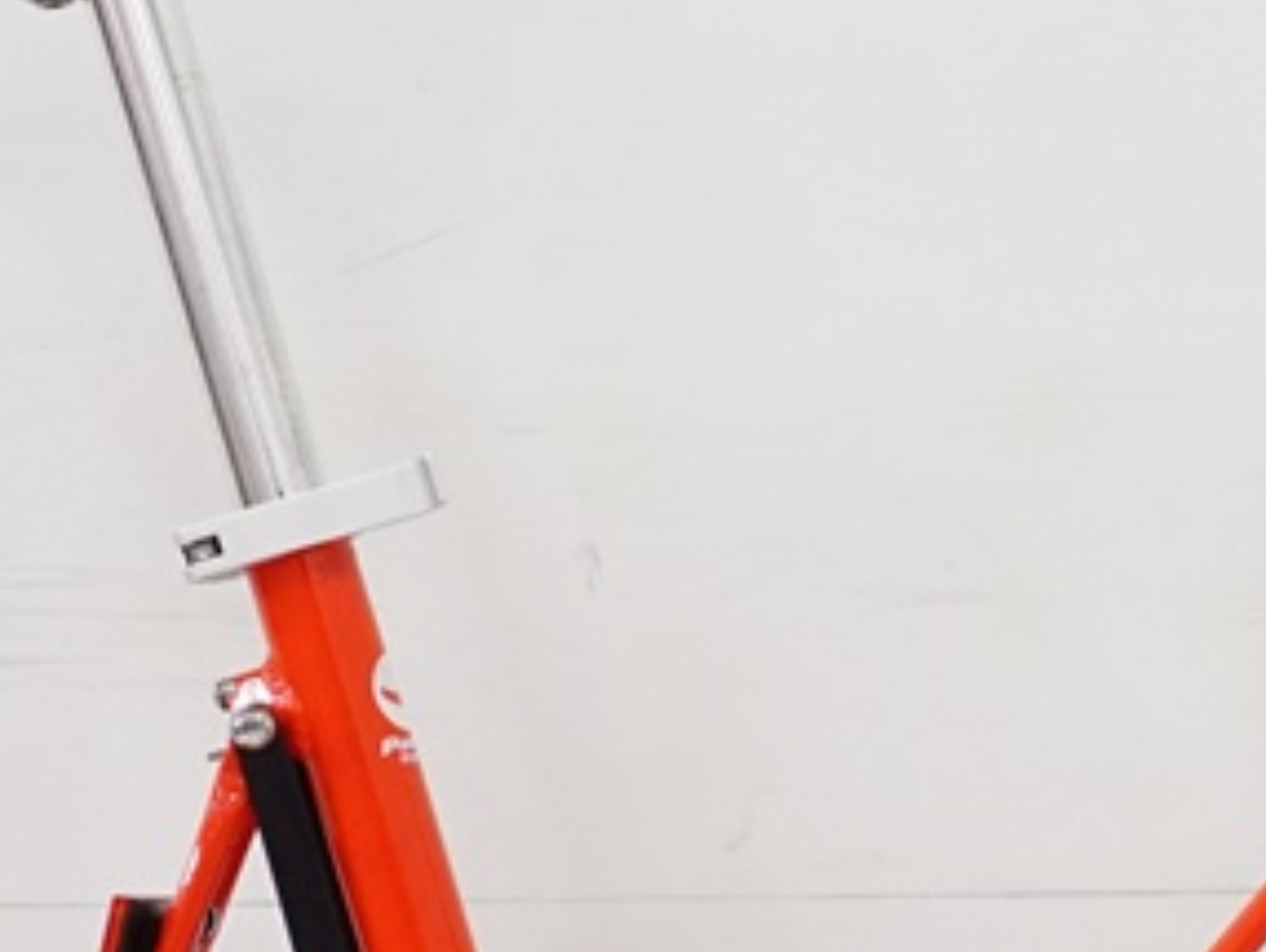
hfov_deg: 15.4
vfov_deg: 11.6
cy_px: 801
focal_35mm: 127
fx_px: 4649
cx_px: 1040
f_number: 7.1
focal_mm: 21
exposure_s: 1/40
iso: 1250
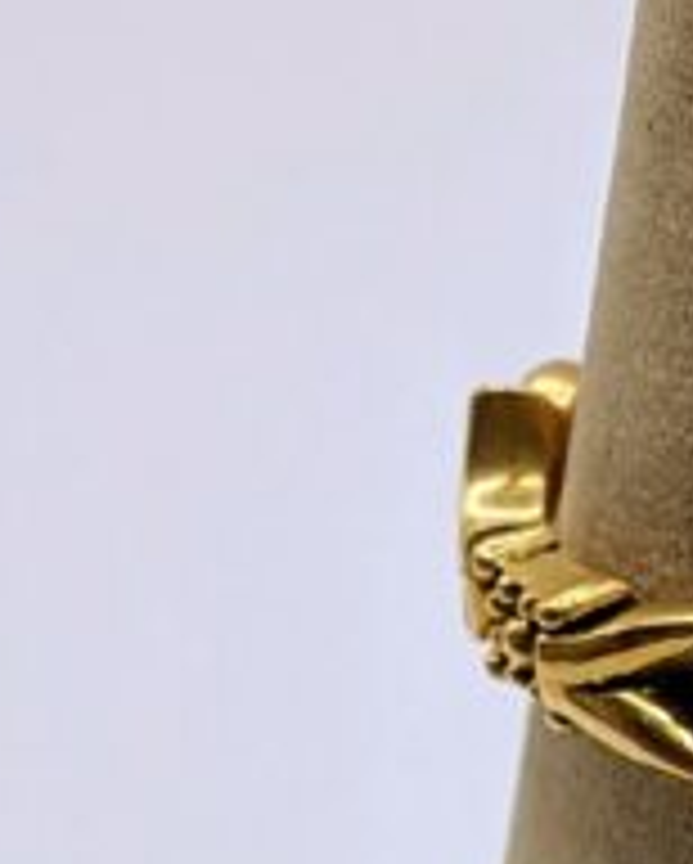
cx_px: 828
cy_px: 1042
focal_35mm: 65
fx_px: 1664
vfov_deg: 26.0
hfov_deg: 21.8
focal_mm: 4.53
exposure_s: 1/426
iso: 39
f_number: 1.7
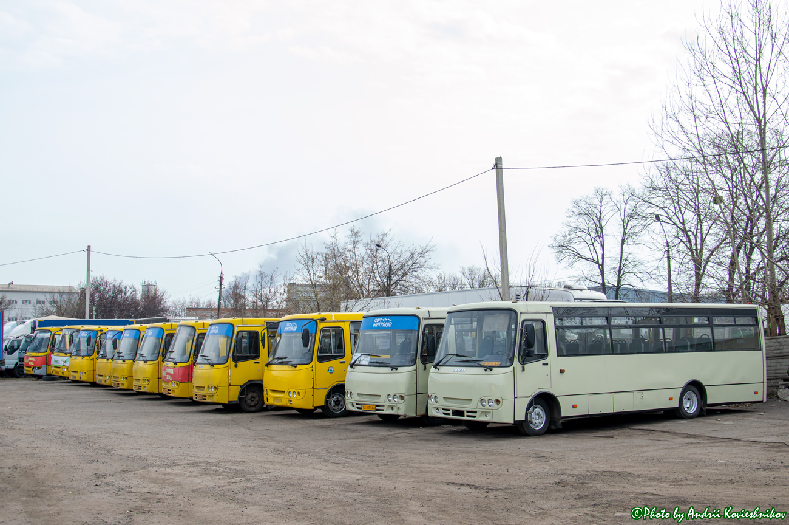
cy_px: 262
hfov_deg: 51.3
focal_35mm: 38
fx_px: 821
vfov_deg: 35.4
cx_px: 394
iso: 200
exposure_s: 1/320
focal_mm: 25
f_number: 8
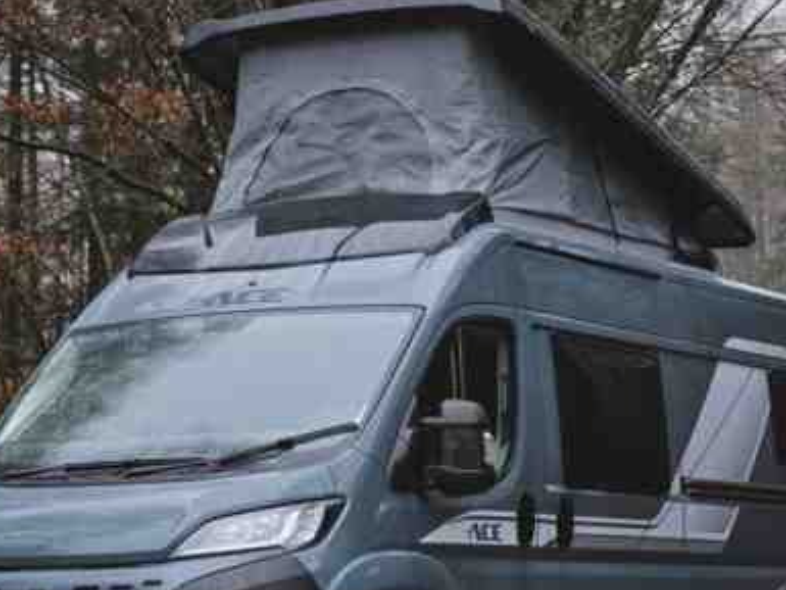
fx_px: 3021
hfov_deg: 14.8
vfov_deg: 11.1
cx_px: 494
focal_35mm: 133
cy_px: 474
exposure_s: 1/80
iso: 640
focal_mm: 81.2
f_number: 6.4
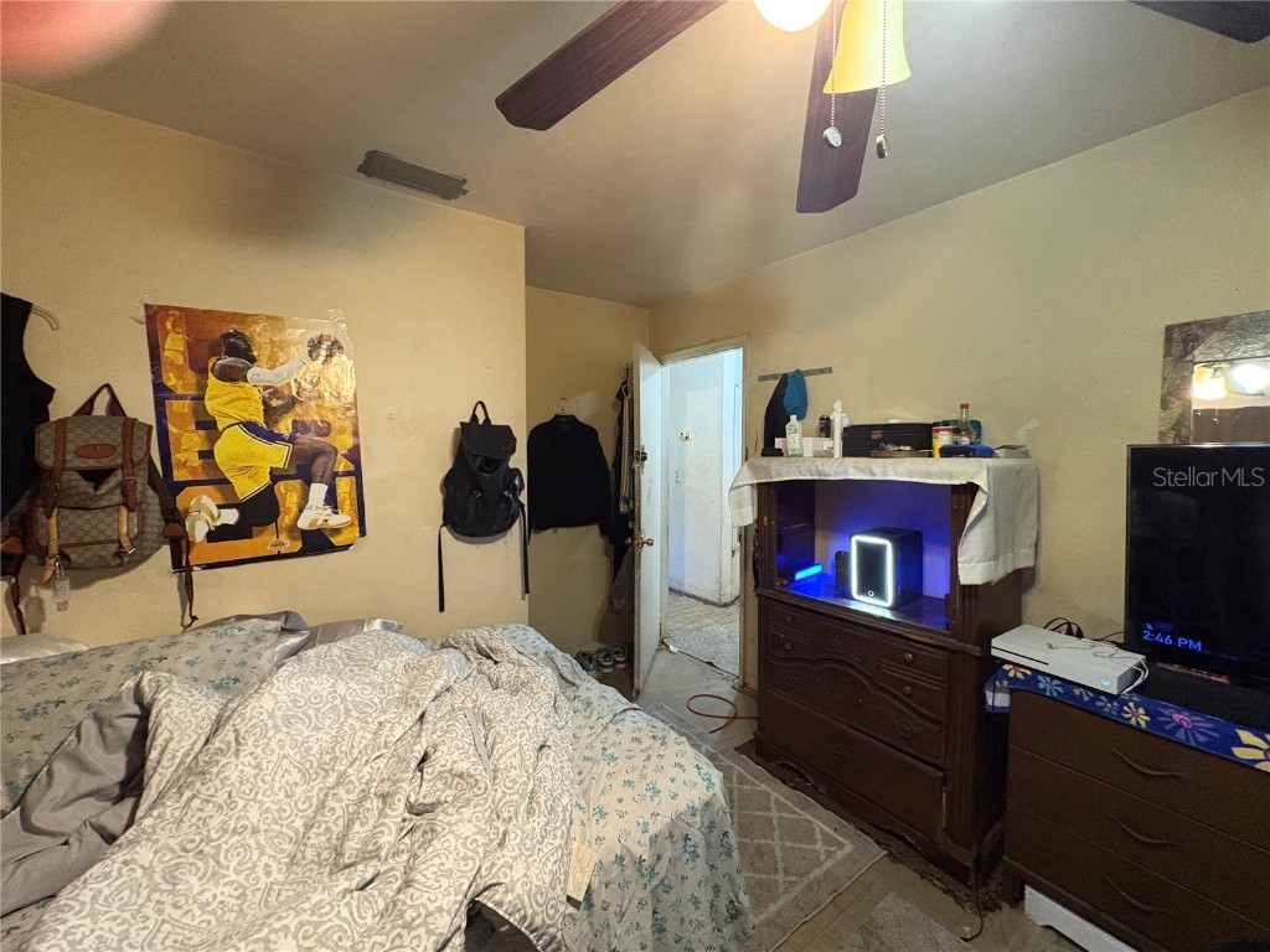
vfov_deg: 85.7
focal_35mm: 14
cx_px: 635
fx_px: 514
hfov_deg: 102.1
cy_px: 476
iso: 640
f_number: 2.2
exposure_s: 1/40
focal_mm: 2.22
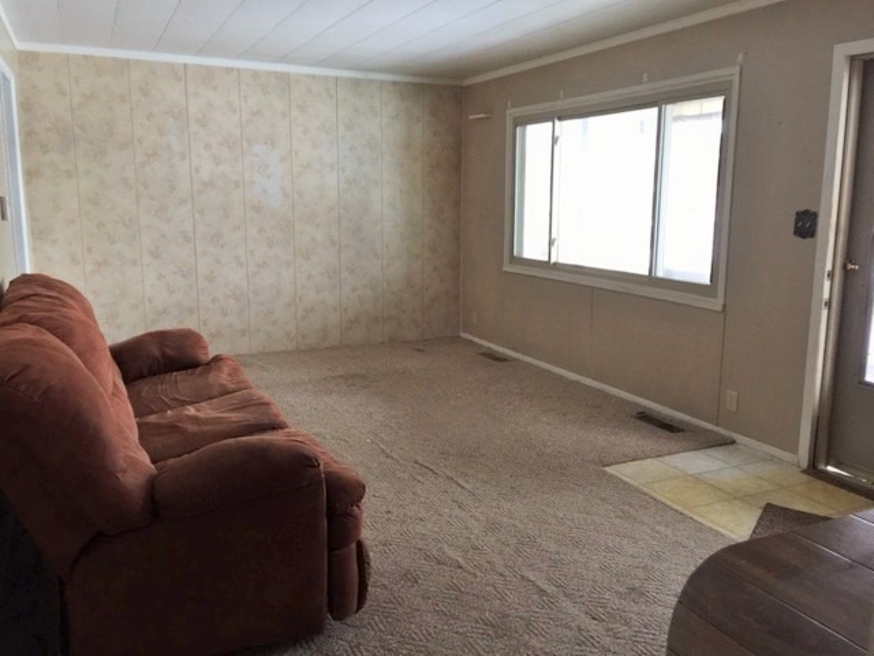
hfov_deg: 61.7
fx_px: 732
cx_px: 437
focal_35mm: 29
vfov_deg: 48.2
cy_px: 328
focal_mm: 4.15
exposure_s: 1/10
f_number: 2.2
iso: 125
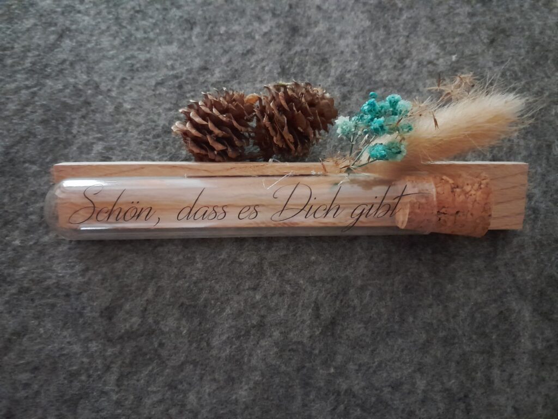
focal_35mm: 27
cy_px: 210
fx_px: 435
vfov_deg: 51.4
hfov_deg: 65.3
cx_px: 279
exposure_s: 1/10
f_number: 1.8
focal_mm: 4
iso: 1600
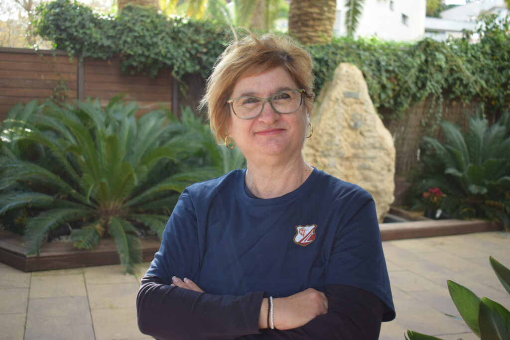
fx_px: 616
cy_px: 170
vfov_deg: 30.9
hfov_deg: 45.0
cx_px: 255
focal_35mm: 44
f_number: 4.2
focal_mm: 29
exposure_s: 1/160
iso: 200
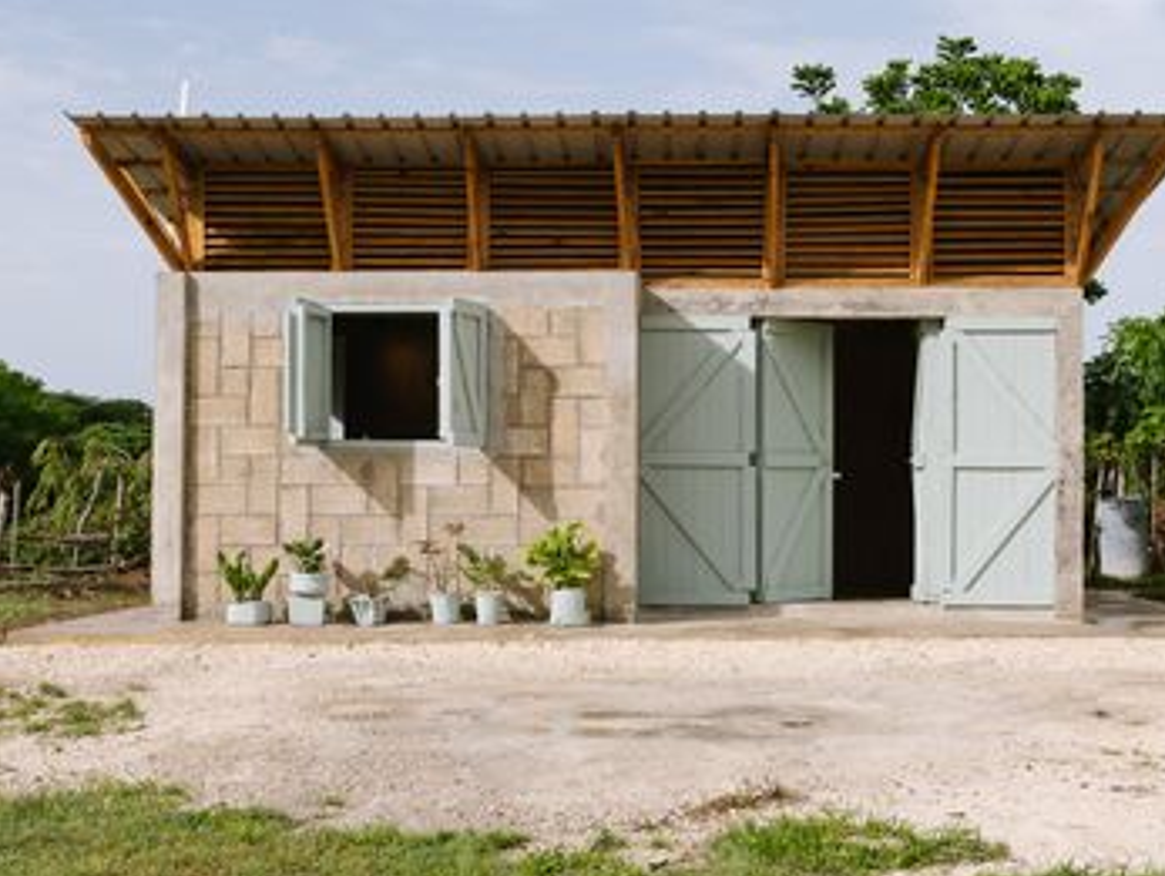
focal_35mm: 56
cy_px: 421
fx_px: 1887
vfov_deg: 26.1
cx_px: 628
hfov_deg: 34.3
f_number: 9.5
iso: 100
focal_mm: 46
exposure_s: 1/125
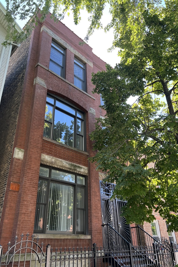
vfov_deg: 65.5
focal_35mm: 28
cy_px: 130
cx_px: 98
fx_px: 208
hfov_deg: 46.3
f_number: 1.5
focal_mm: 5.7
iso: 50
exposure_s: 1/350
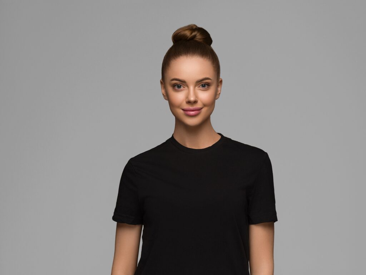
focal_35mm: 94
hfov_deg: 20.9
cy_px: 138
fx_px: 994
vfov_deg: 15.7
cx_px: 183
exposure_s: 1/40
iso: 100
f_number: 9
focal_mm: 120
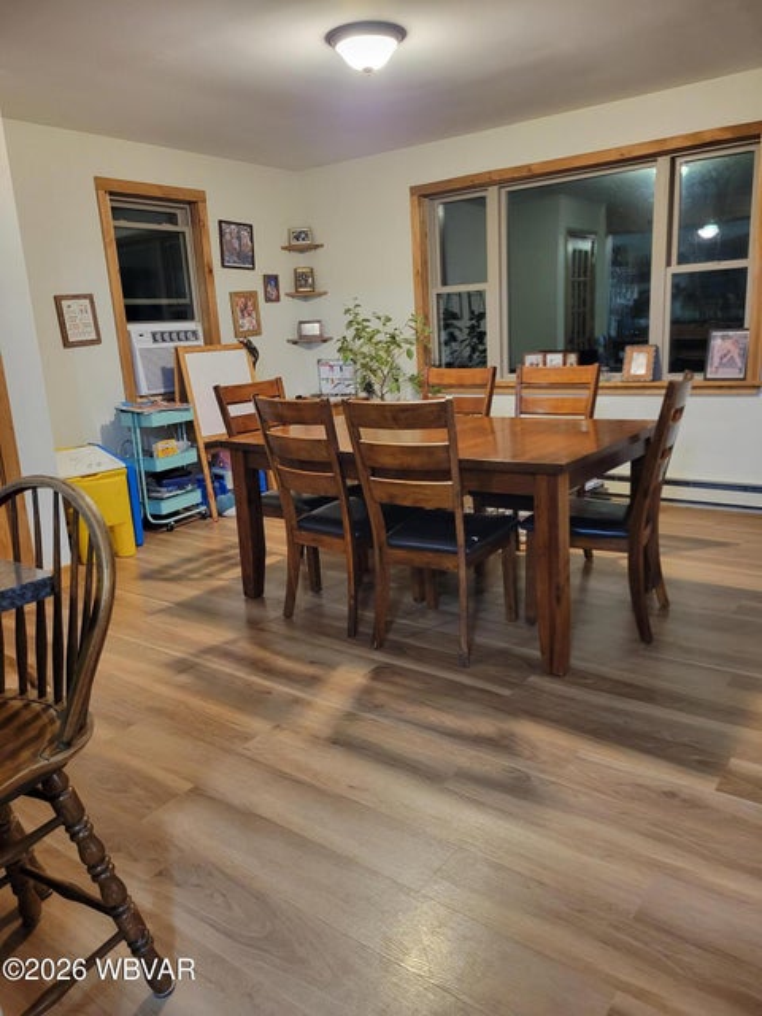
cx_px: 381
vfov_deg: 67.3
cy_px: 508
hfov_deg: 53.1
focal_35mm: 26
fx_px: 763
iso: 500
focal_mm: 5.4
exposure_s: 1/24
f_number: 1.8
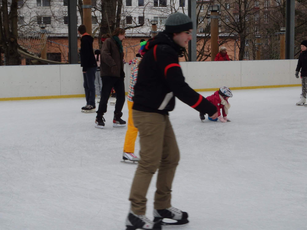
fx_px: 603
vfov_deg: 21.6
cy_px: 115
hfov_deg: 28.6
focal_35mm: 68
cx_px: 154
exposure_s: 1/160
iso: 125
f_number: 5.5
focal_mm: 12.3
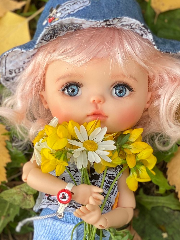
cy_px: 120
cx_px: 90
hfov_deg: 28.0
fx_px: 361
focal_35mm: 52
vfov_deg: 36.8
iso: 32
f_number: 2
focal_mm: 6
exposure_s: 1/122
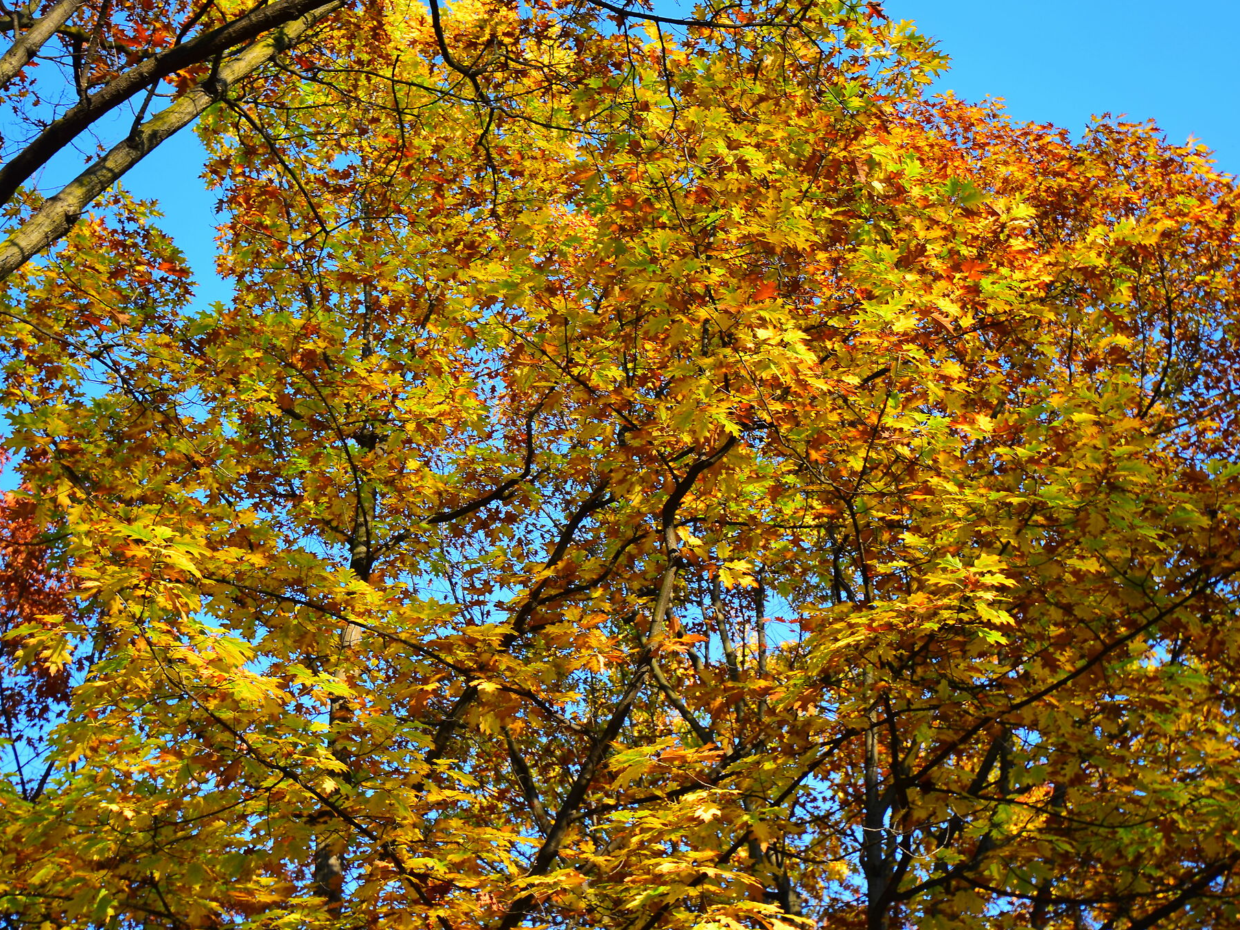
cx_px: 682
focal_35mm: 46
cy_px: 422
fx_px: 1648
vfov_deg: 31.5
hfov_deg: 41.2
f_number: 5.6
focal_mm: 24
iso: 100
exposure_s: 1/125
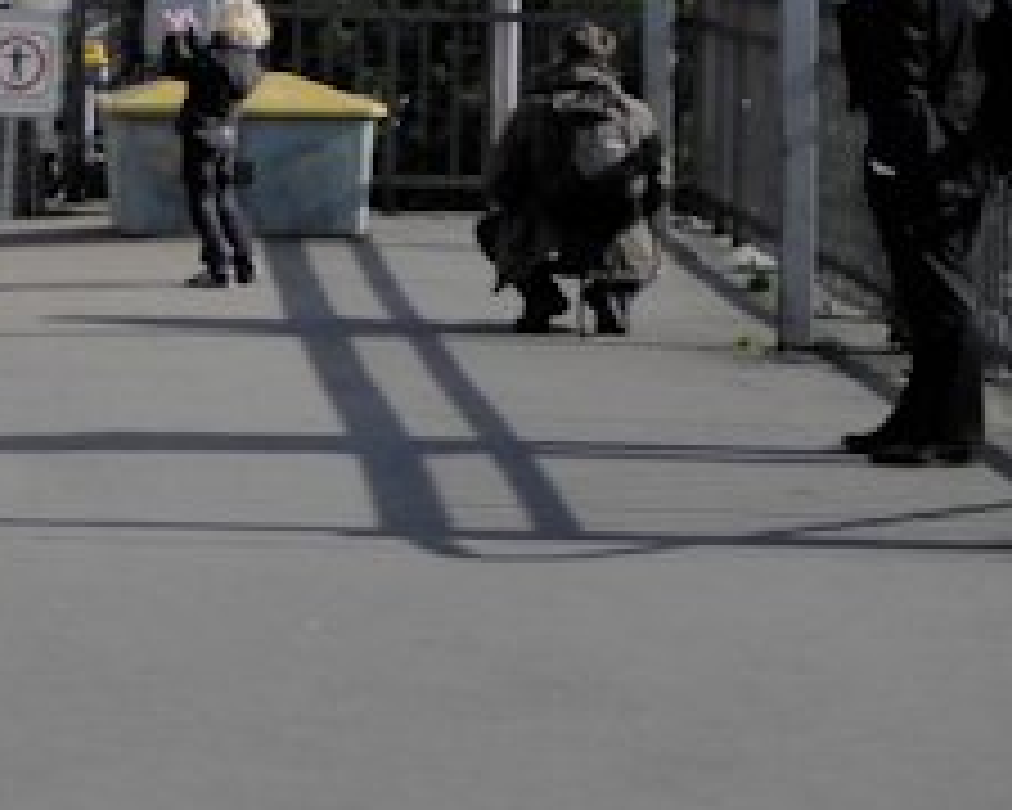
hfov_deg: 10.3
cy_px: -117
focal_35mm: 169
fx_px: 5062
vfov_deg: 9.0
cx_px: -1210
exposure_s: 1/894
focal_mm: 8.1
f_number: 4
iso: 100
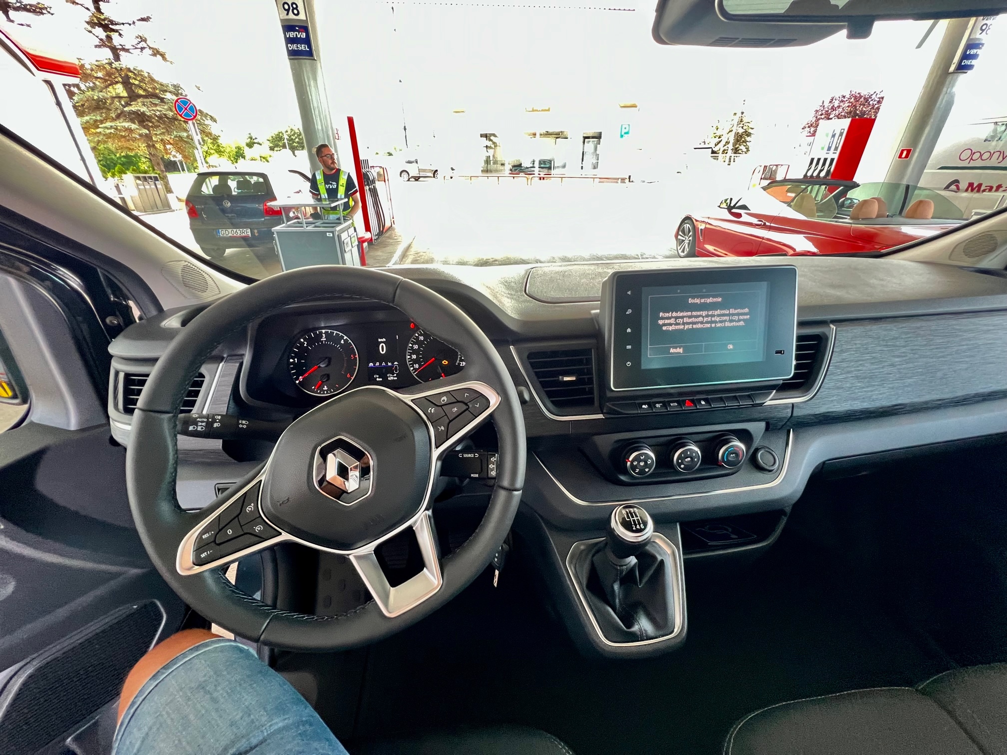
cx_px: 504
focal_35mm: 13
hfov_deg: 106.2
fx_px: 378
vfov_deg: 89.9
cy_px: 378
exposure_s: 1/61
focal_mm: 1.57
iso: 250
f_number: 1.8
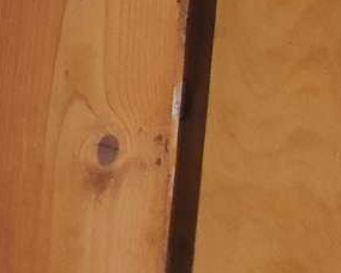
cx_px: -469
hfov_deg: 15.4
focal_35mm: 67
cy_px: -259
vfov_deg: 17.2
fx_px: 676
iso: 64
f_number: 2.2
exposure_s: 1/50
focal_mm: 1.8
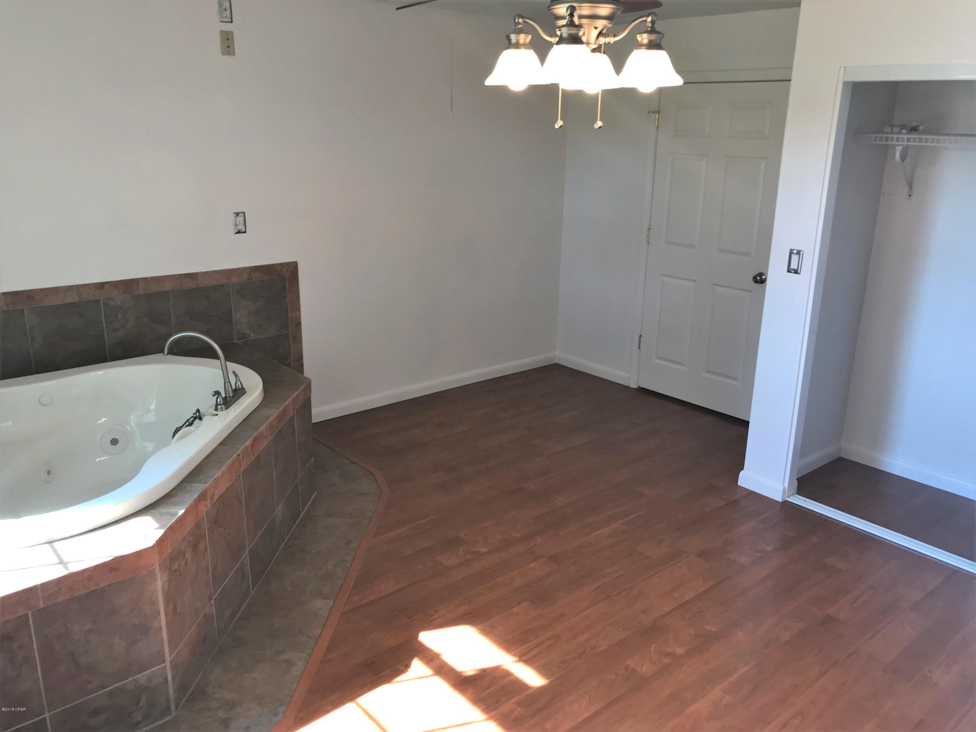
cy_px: 366
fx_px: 789
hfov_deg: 63.4
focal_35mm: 28
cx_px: 488
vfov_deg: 49.7
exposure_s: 1/60
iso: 32
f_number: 1.8
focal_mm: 3.99
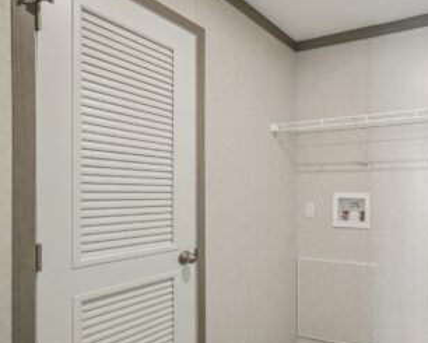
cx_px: 348
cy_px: 204
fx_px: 291
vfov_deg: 60.5
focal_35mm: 23
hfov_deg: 65.4
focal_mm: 10
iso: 800
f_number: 8
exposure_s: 1/30
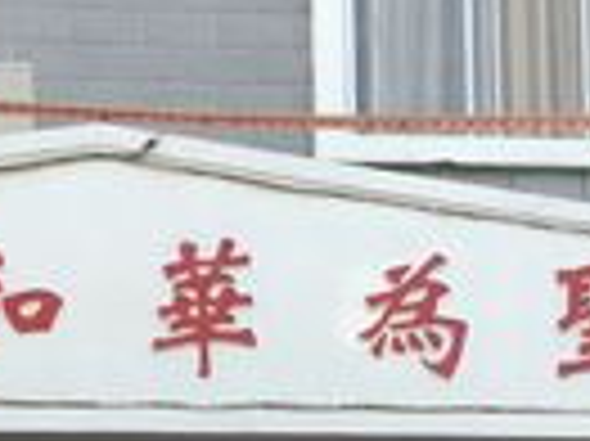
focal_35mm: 133
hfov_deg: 14.7
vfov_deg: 10.0
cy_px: 990
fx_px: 2265
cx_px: 59
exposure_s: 1/358
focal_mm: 4.15
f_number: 2.2
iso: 25
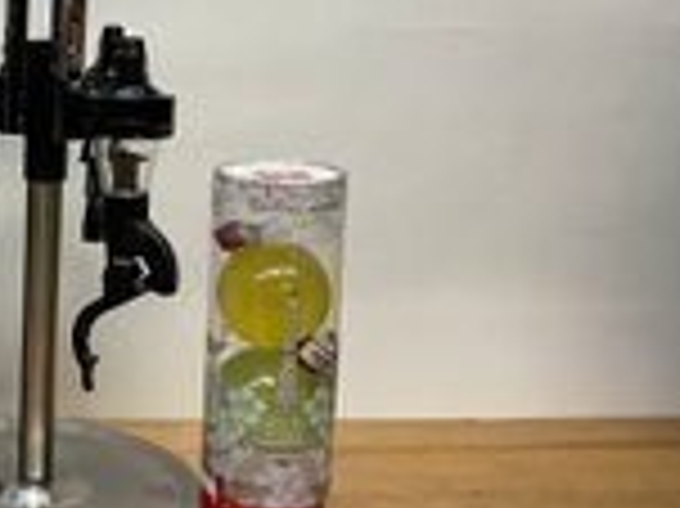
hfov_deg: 27.0
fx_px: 1295
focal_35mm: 66
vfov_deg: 22.2
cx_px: -65
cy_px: 205
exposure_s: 1/60
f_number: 1.8
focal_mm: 3
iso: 64
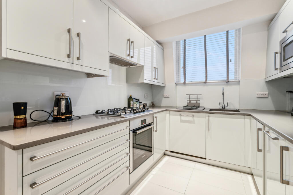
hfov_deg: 96.7
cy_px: 98
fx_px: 130
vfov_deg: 73.8
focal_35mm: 16
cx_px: 146
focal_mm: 16
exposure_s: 1/3.33
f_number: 11
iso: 500
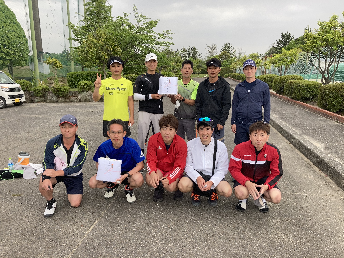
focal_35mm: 28
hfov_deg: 63.4
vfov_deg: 49.7
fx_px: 278
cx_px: 172
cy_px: 129
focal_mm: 3.99
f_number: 1.8
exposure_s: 1/121
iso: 50
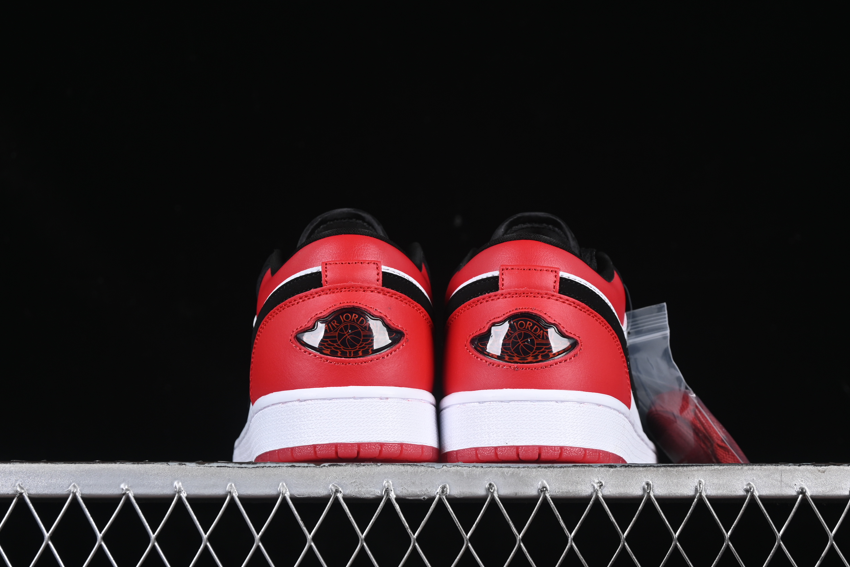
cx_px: 452
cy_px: 268
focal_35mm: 83
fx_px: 1959
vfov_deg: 16.5
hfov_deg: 24.5
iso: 160
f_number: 7.1
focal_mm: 50
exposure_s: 1/60
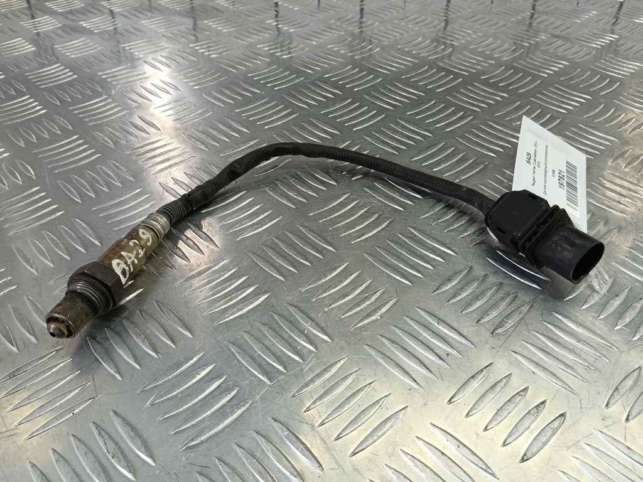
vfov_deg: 58.9
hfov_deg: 73.9
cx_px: 322
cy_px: 241
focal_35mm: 23
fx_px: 427
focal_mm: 4.11
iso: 104
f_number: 1.6
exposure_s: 1/50
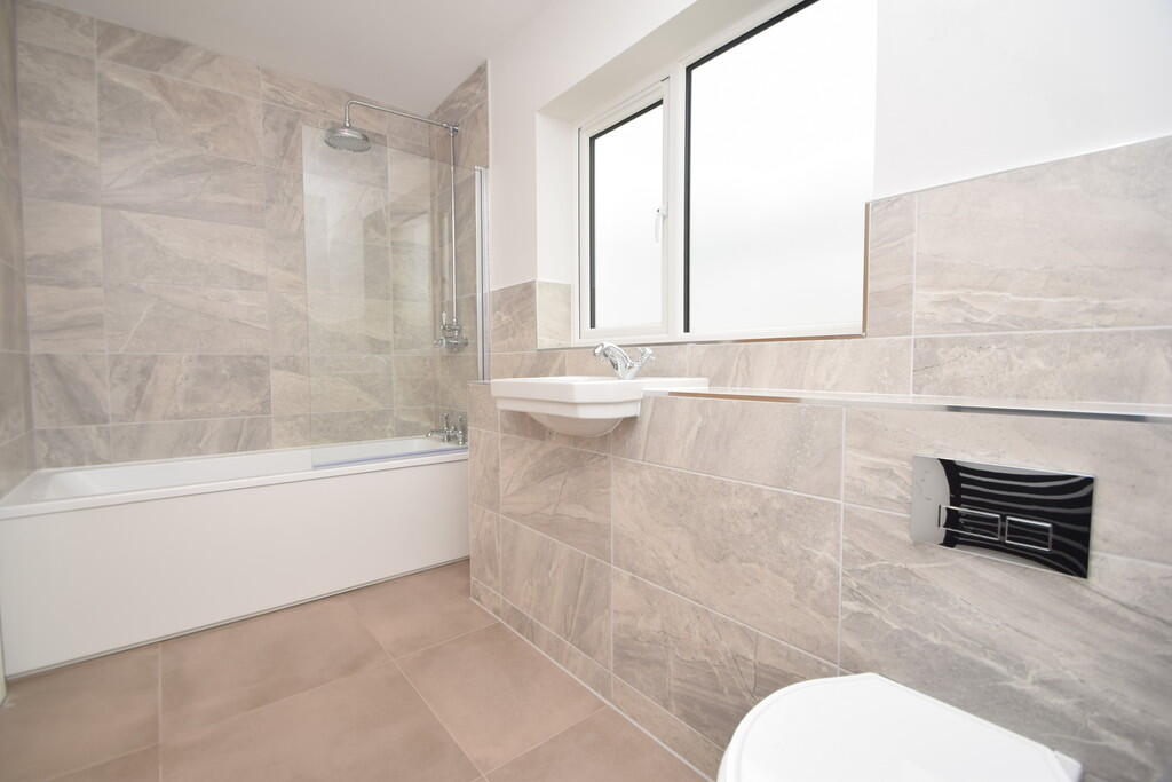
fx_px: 488
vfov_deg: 77.3
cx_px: 586
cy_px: 391
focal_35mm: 15
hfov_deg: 100.4
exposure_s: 1/125
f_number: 5.6
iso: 180
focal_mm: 10
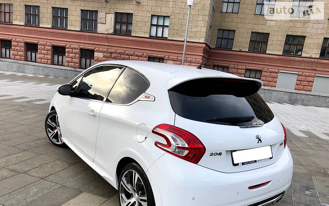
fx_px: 269
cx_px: 164
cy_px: 122
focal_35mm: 30
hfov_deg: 62.9
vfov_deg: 41.7
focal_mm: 4
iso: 20
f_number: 1.8
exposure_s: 1/500
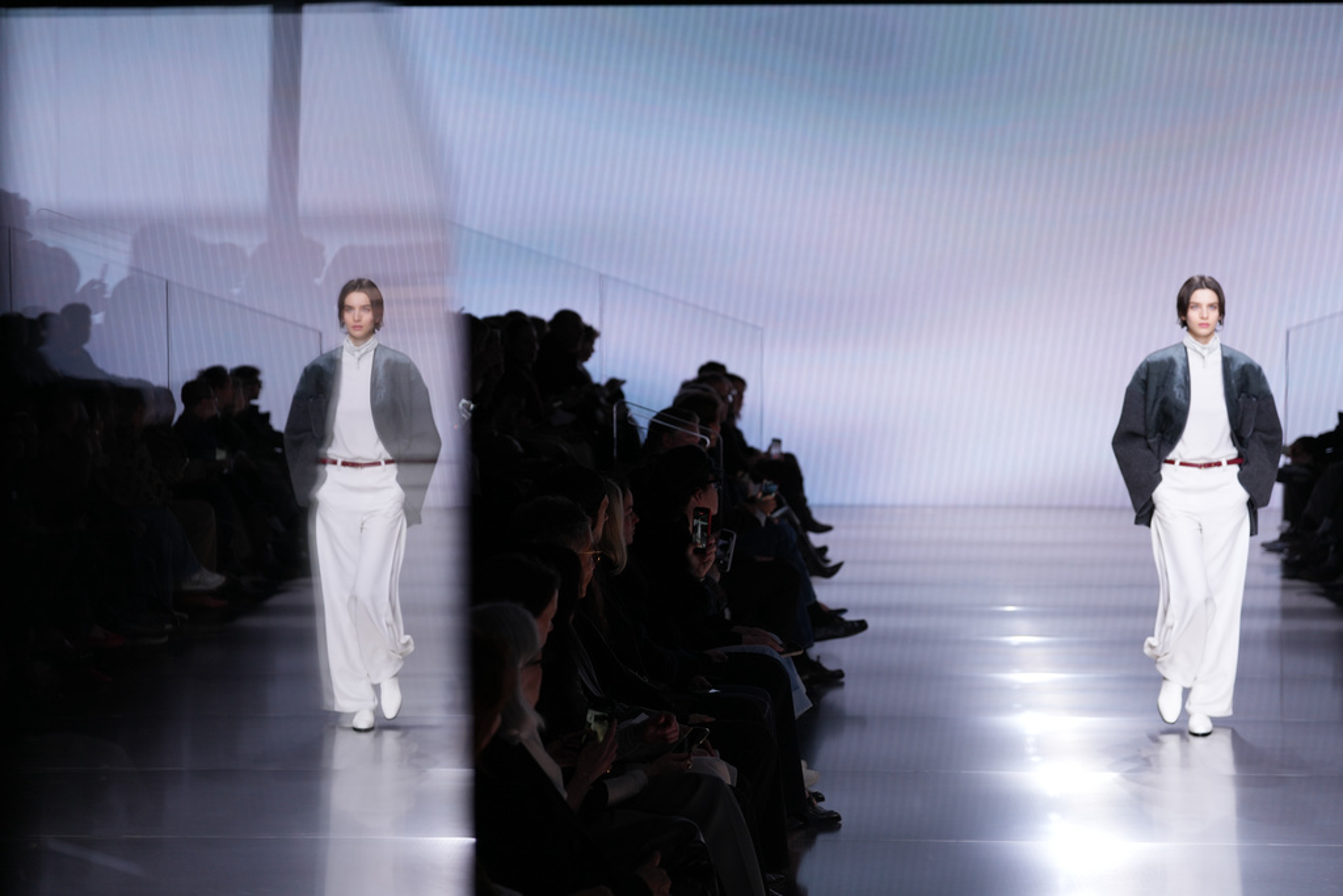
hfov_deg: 28.8
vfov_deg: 19.5
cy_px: 448
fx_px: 2612
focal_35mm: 70
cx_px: 672
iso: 400
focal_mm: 70
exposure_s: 1/500
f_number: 3.2
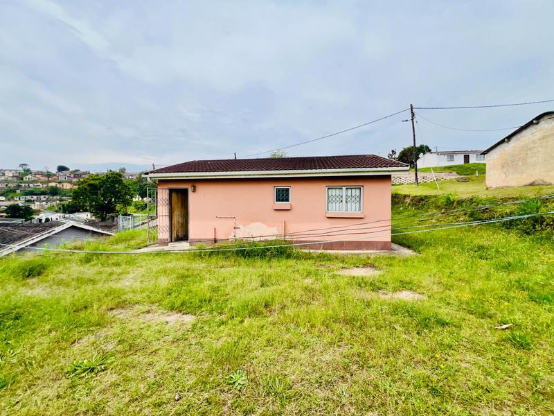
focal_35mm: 13
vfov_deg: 89.9
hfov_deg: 106.2
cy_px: 208
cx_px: 277
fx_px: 208
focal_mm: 1.57
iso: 32
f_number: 1.8
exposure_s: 1/1727
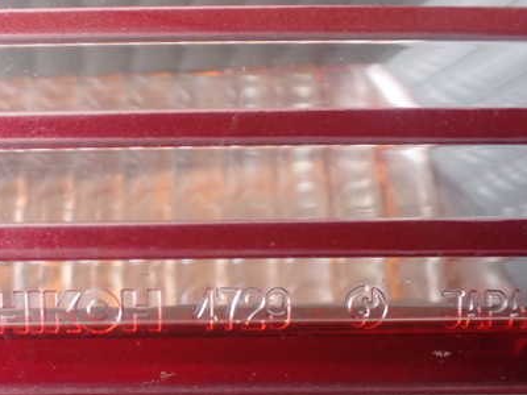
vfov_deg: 31.9
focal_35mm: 45
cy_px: 267
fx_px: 685
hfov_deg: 41.3
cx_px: 155
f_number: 2.3
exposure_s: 1/125
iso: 800
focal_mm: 5.4
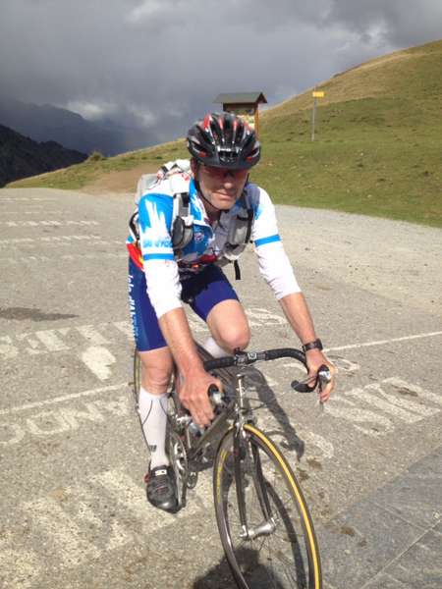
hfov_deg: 40.7
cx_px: 221
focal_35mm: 35
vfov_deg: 52.6
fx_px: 596
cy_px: 294
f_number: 2.4
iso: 50
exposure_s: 1/2907
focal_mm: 4.28
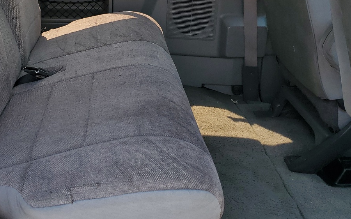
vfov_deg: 25.9
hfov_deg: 40.1
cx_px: 95
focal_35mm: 49
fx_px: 469
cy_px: 48
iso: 50
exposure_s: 1/526
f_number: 1.5
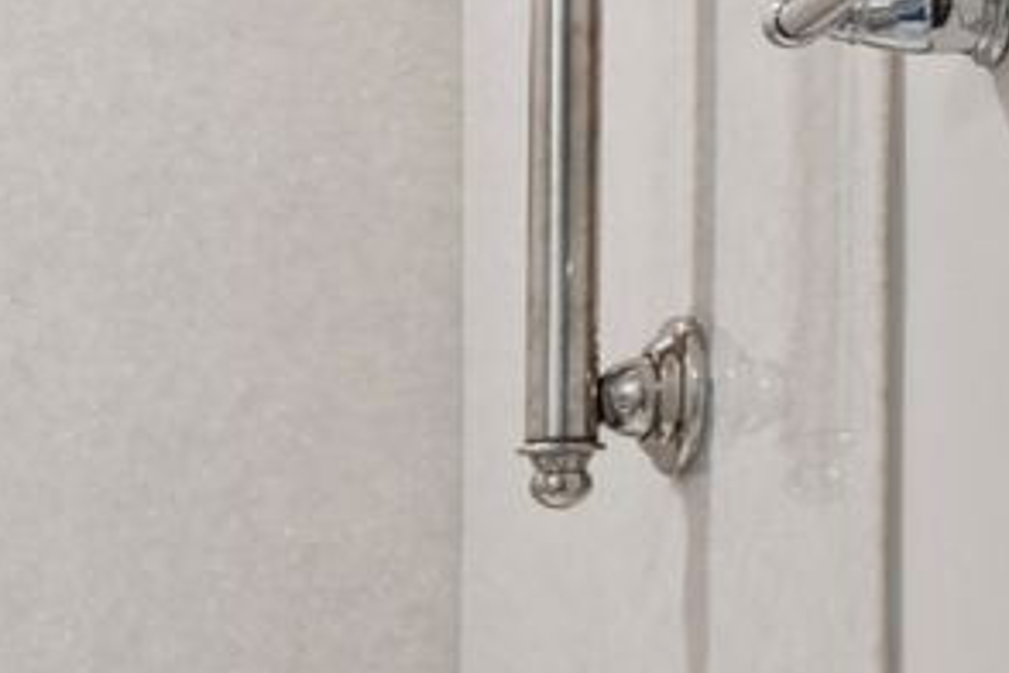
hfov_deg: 12.2
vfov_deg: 12.0
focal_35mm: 111
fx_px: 3111
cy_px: 845
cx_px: -1747
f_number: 8
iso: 640
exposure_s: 1/20
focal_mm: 17
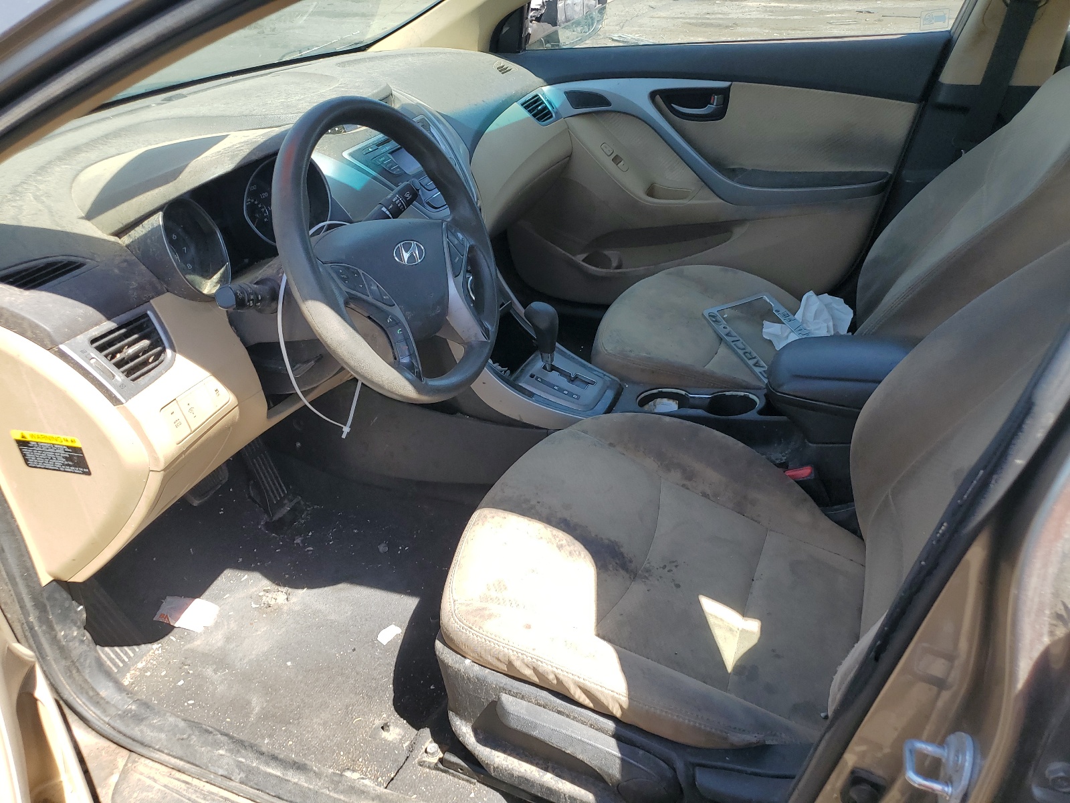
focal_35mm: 26
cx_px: 535
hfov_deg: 67.3
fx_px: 804
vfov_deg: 53.1
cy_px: 402
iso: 50
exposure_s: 1/714
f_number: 1.5
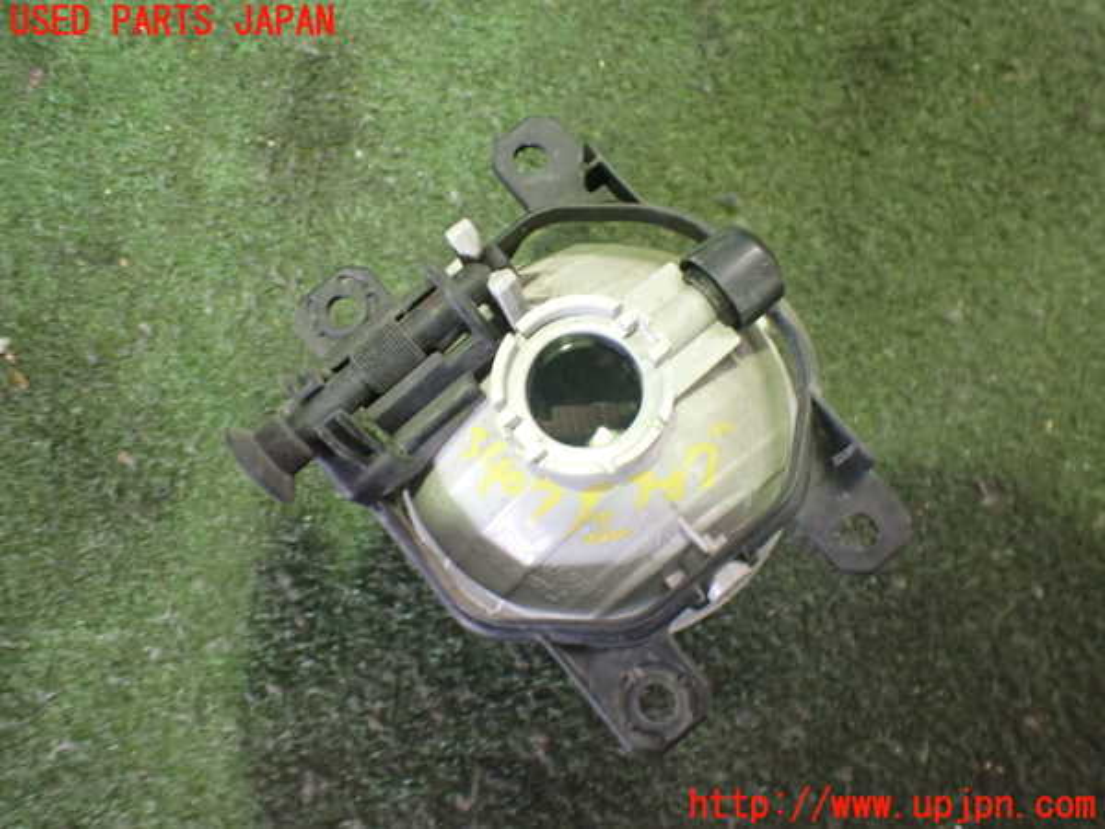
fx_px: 958
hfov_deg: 60.0
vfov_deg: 46.8
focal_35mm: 30
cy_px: 414
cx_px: 552
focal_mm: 5.4
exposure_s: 1/30
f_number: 2.3
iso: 1000
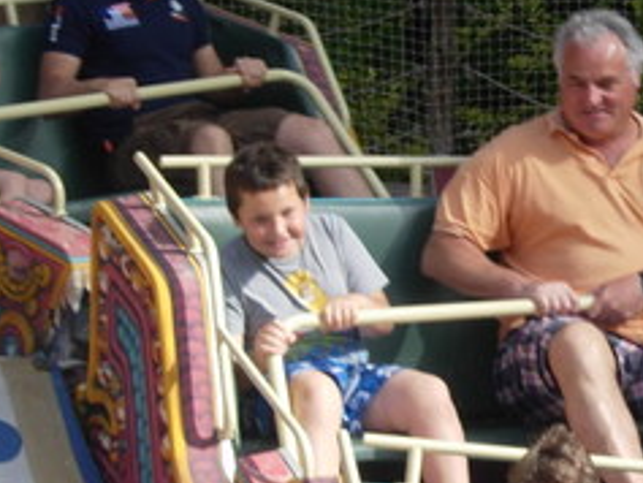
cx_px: 608
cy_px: 440
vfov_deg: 6.7
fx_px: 4107
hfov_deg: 8.9
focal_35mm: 221
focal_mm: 17
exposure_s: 1/384
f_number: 4
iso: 64
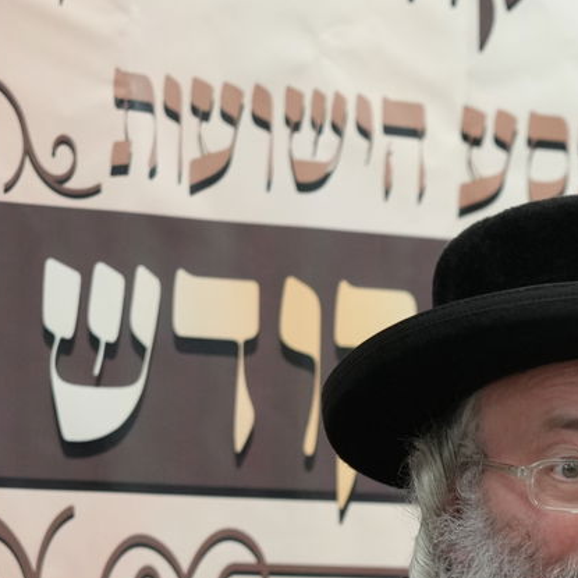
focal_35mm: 450
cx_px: 714
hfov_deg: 3.9
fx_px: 8501
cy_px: 602
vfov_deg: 3.9
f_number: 4
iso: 1000
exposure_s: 1/160
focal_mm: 105
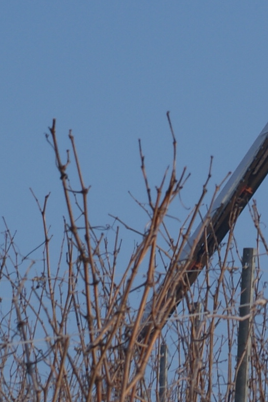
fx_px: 4613
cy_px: 178
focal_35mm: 414
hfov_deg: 3.3
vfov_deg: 5.0
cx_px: 397
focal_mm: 55
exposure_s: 1/160
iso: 100
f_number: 13
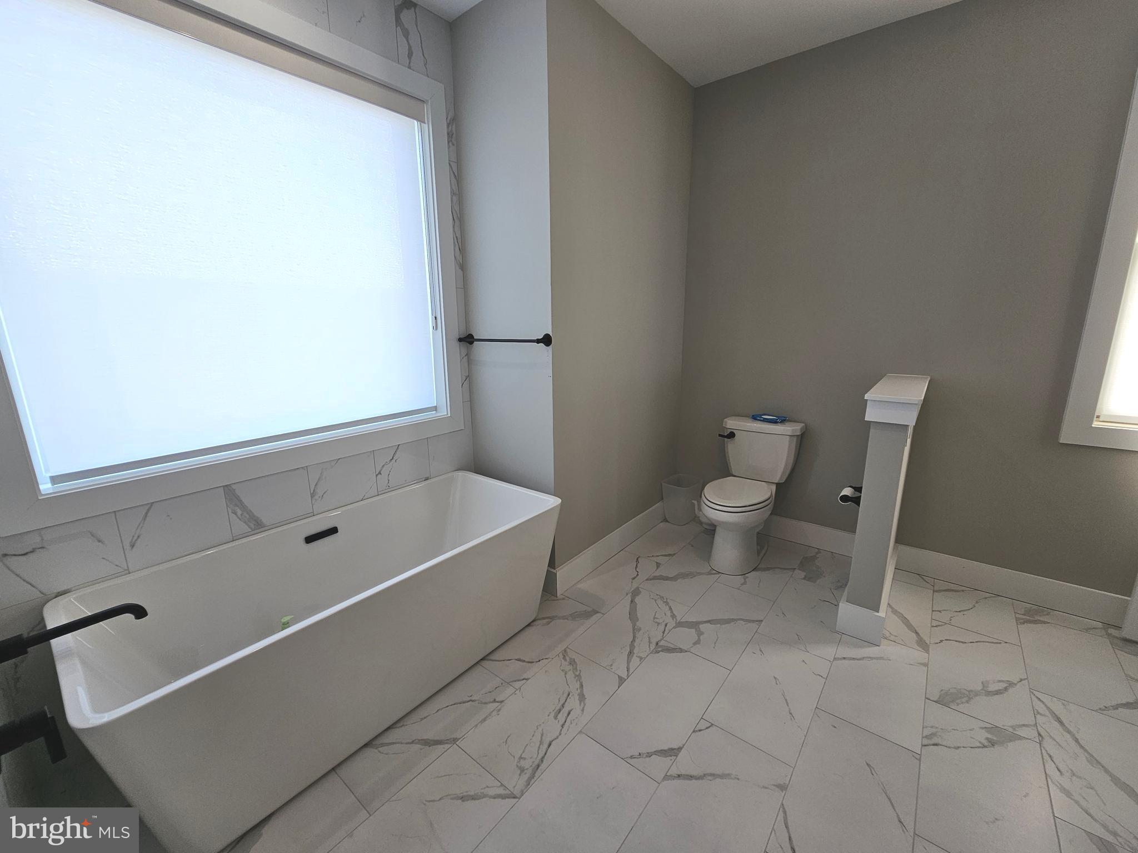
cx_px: 569
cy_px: 426
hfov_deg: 106.2
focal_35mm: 13
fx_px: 427
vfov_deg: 89.9
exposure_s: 1/172
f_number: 2.2
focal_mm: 2.2
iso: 50
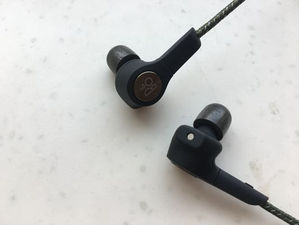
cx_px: 150
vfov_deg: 48.2
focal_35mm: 29
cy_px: 112
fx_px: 251
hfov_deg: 61.6
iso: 40
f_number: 2.2
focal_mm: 4.15
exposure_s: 1/100
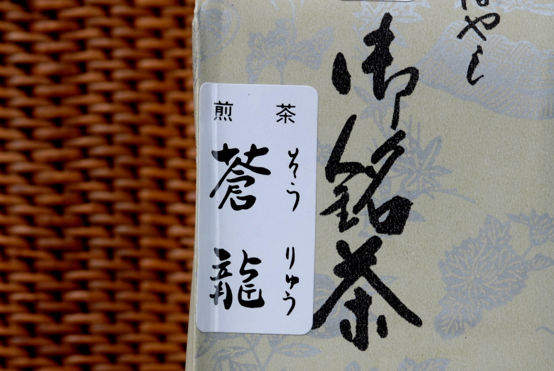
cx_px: 277
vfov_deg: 8.7
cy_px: 186
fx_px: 2427
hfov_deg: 13.0
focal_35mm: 158
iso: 400
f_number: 11
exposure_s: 1/80
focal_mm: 105
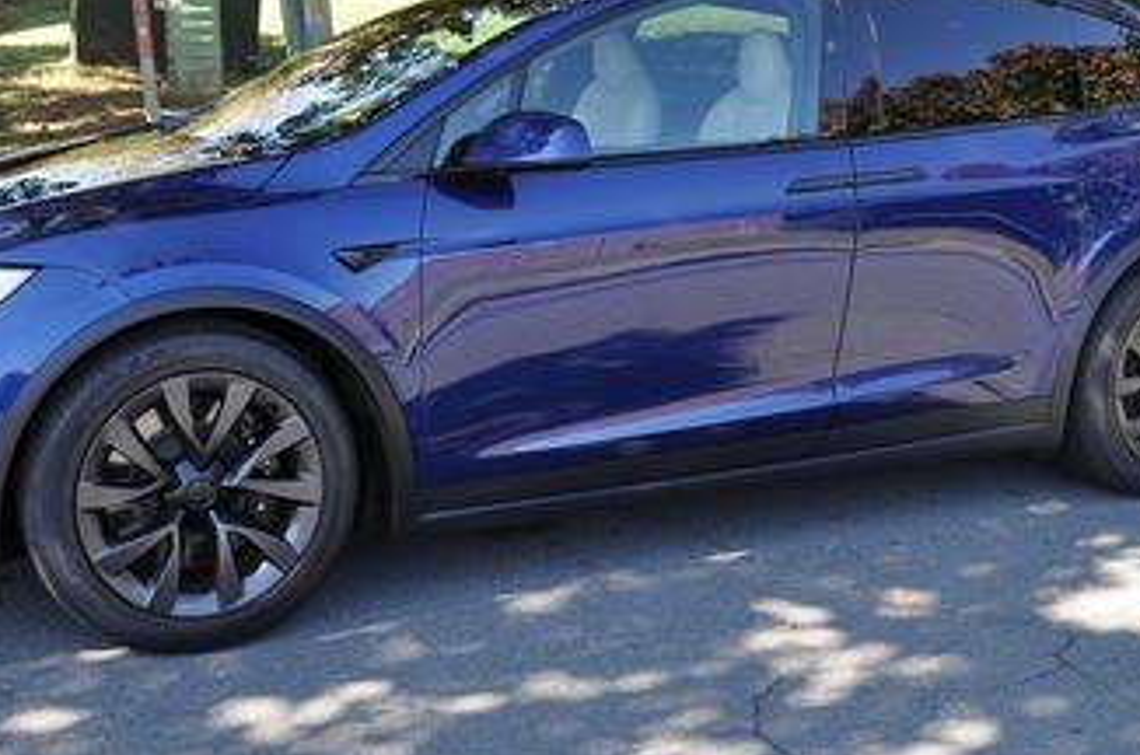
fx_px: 1541
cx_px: 535
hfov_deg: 40.6
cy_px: 180
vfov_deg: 27.1
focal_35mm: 49
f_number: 5.6
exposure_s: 1/125
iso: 200
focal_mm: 21
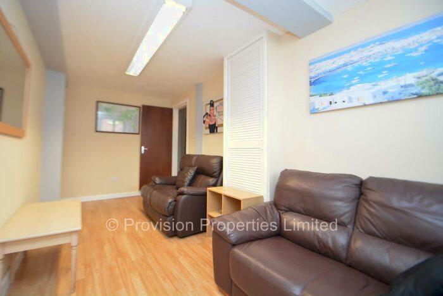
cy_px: 148
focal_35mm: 15
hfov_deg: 100.3
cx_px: 222
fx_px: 185
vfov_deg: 77.4
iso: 500
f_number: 4
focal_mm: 10
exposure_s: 1/60
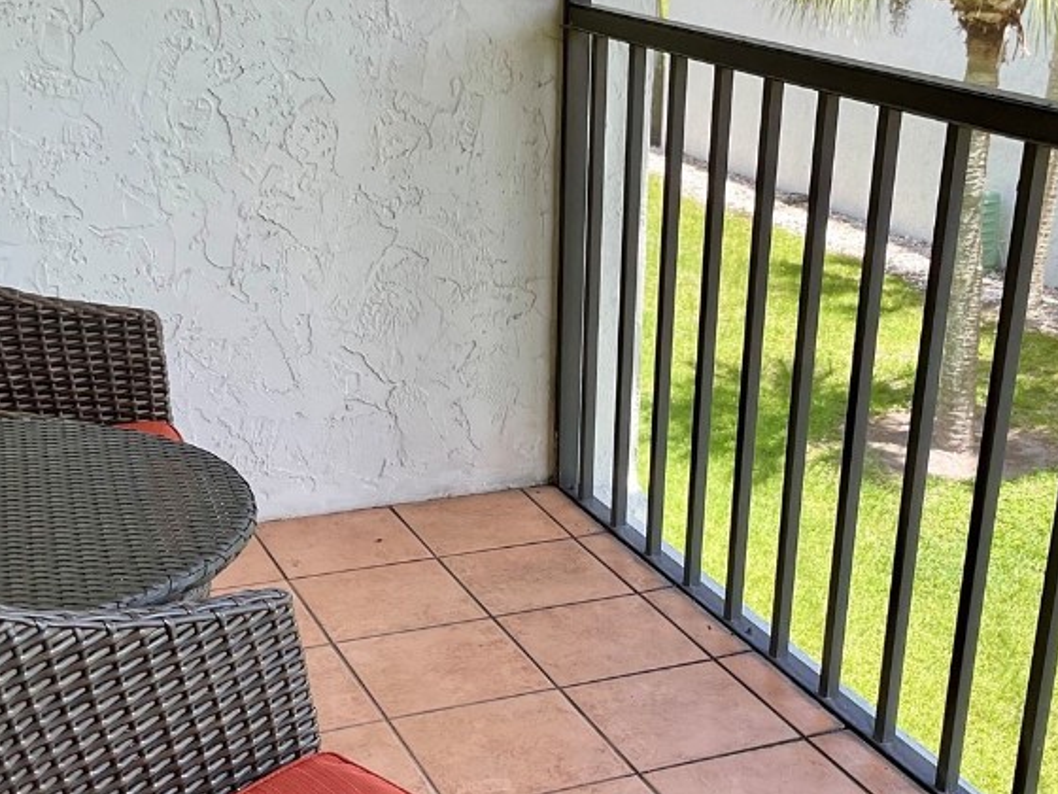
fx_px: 1620
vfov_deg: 27.3
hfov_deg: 36.0
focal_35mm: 53
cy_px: 554
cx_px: 642
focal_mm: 3
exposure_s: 1/143
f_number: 1.8
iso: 16
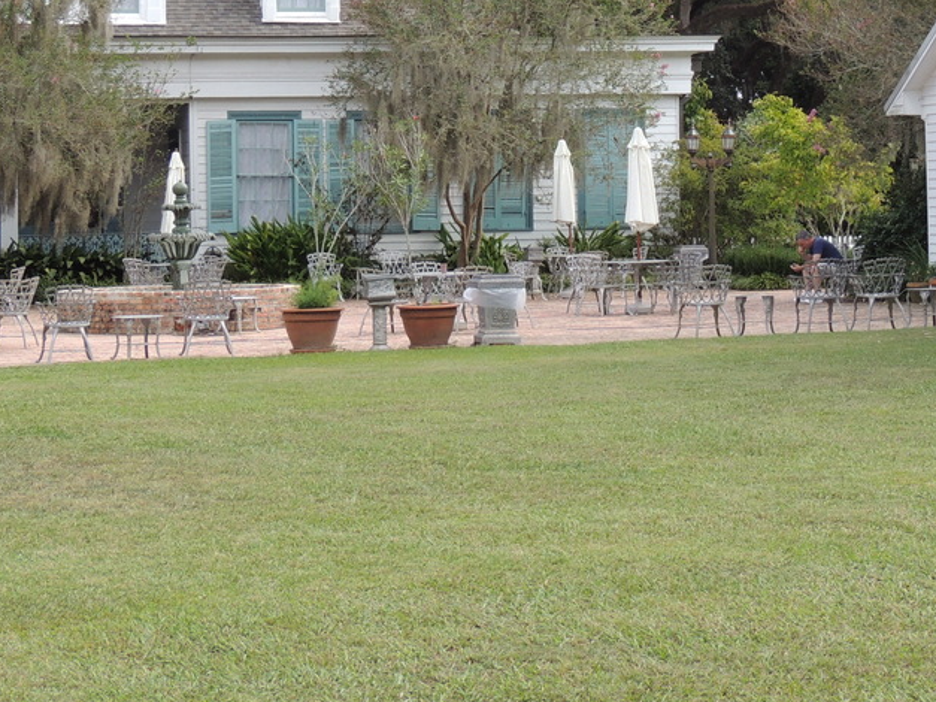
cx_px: 542
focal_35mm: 96
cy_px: 102
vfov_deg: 15.3
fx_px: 2595
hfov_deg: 20.4
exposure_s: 1/250
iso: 100
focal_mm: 8.3
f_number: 3.5
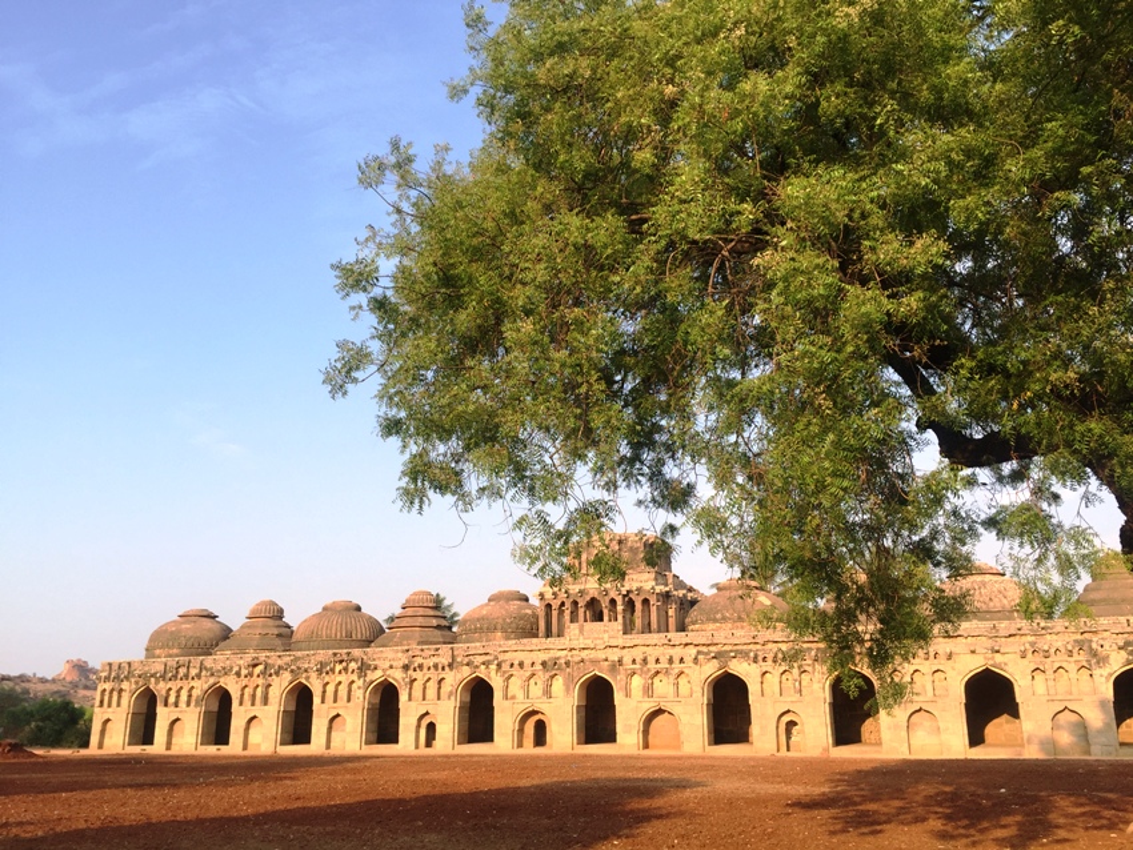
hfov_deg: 61.6
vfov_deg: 48.2
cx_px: 566
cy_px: 425
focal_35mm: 29
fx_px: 949
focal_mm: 4.15
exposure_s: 1/989
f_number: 2.2
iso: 32
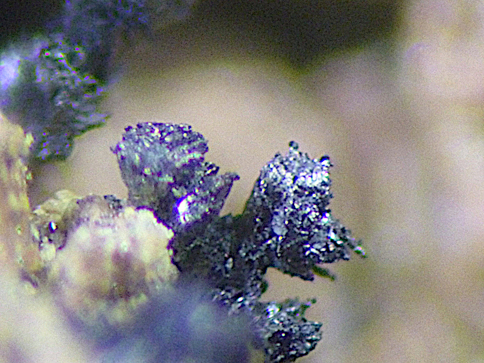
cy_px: 182
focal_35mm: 200
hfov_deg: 9.9
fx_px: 2796
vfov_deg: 7.4
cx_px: 242
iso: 400
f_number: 5.7
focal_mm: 18
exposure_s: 1/15
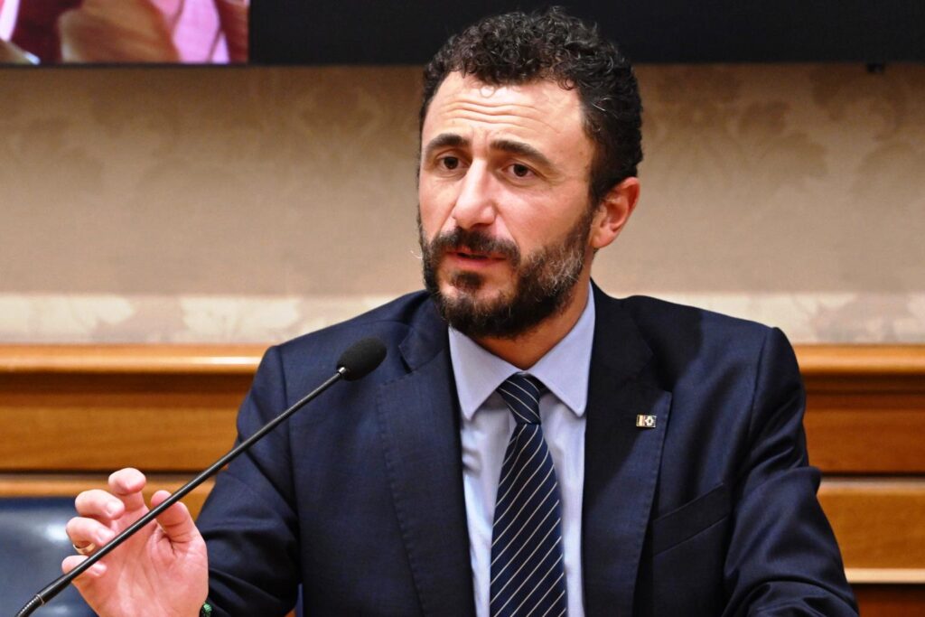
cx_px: 462
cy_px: 308
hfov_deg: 11.4
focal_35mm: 180
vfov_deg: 7.6
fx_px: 4625
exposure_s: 1/320
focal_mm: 120
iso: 2500
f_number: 4
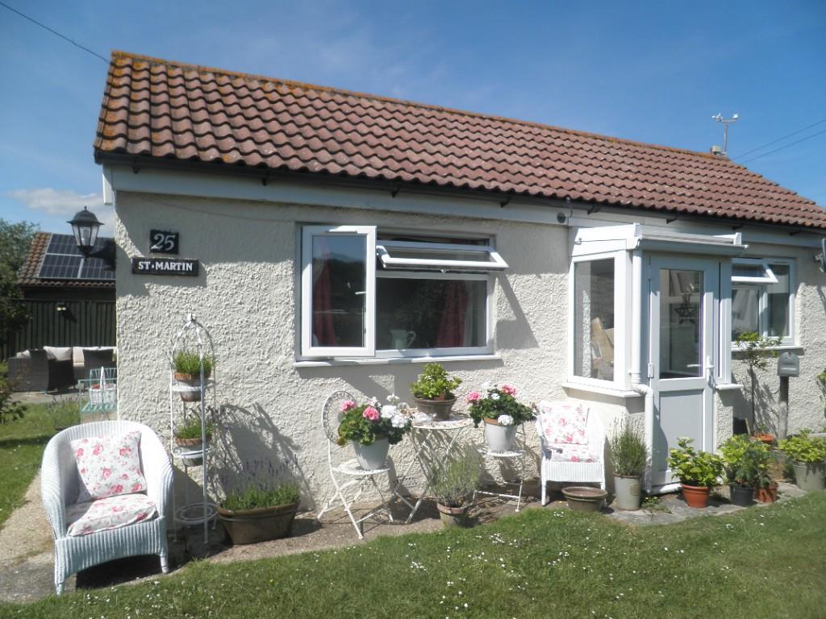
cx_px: 413
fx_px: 573
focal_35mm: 24
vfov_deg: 56.8
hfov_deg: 71.6
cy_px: 310
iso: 64
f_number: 8.3
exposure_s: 1/160
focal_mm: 4.3
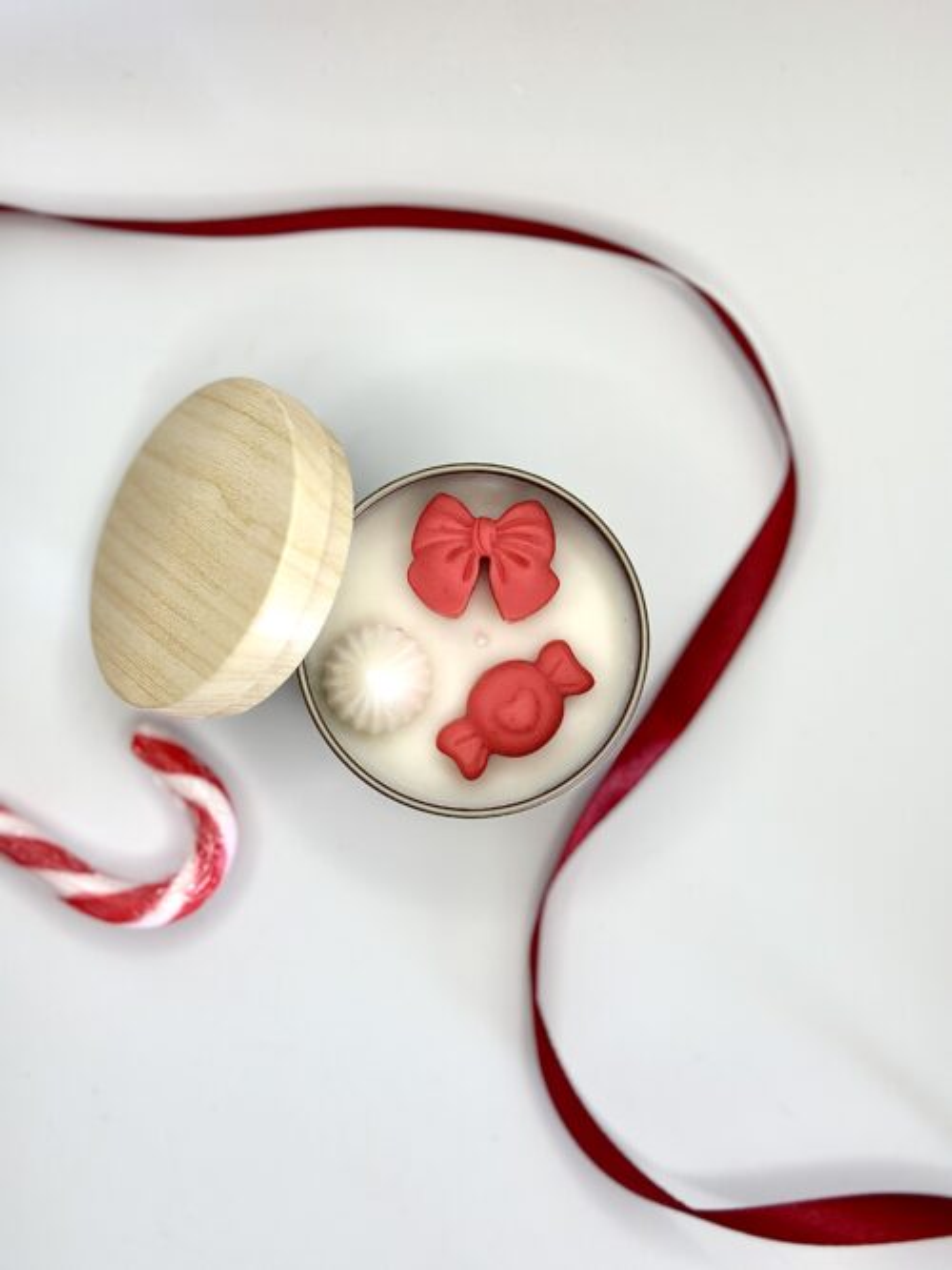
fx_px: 1761
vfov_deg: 39.7
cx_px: 476
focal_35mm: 48
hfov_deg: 30.3
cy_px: 635
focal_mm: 6.86
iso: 64
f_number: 1.78
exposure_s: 1/144
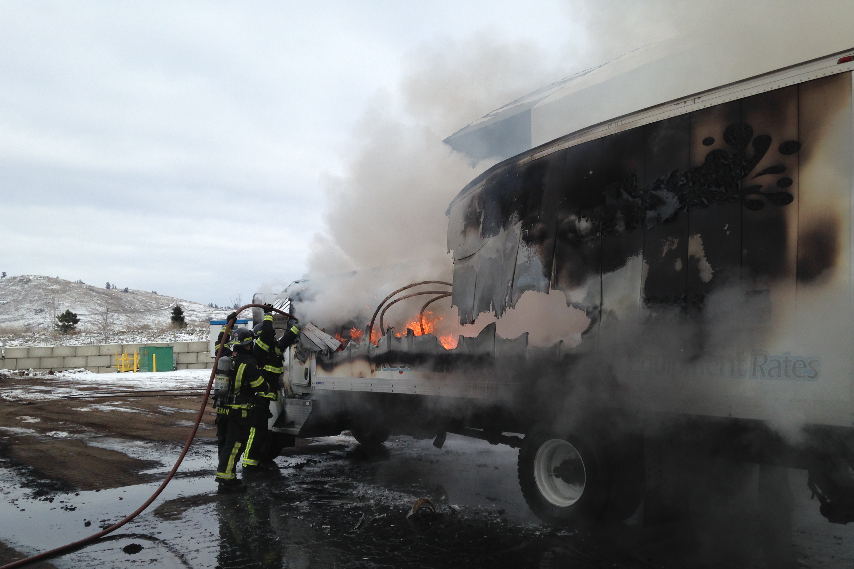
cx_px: 425
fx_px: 830
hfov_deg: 54.4
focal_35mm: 35
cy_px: 323
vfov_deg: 37.8
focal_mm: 4.12
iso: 50
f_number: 2.4
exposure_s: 1/1043
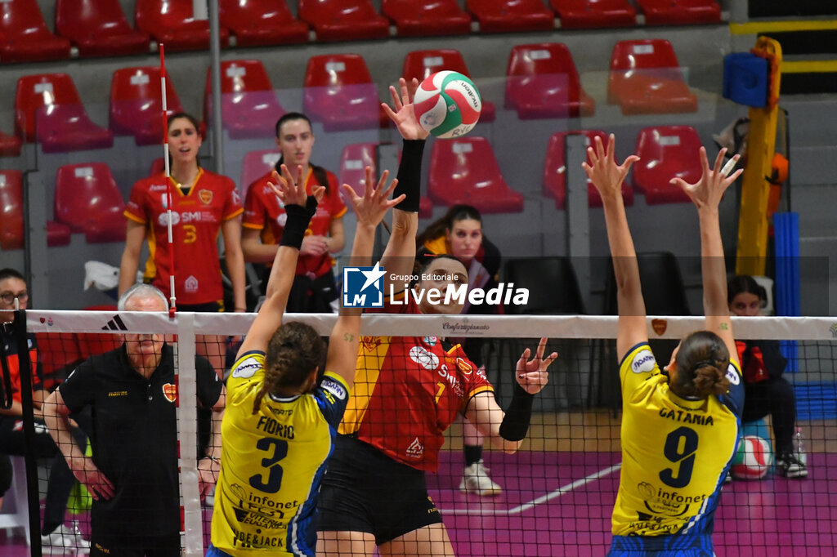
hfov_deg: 6.9
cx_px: 418
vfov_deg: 4.6
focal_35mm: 300
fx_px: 6972
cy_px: 278
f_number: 4.5
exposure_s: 1/1600
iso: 5000
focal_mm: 200
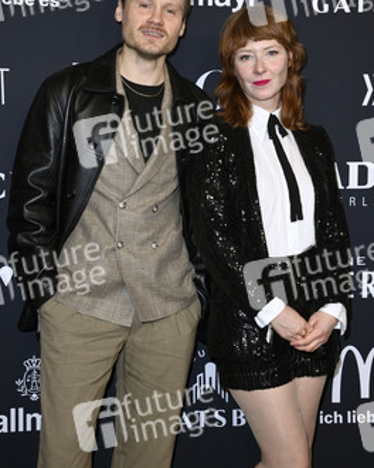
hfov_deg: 23.1
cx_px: 187
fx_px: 913
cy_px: 206
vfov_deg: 28.7
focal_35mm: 66
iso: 500
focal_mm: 58
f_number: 5.6
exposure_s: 1/250
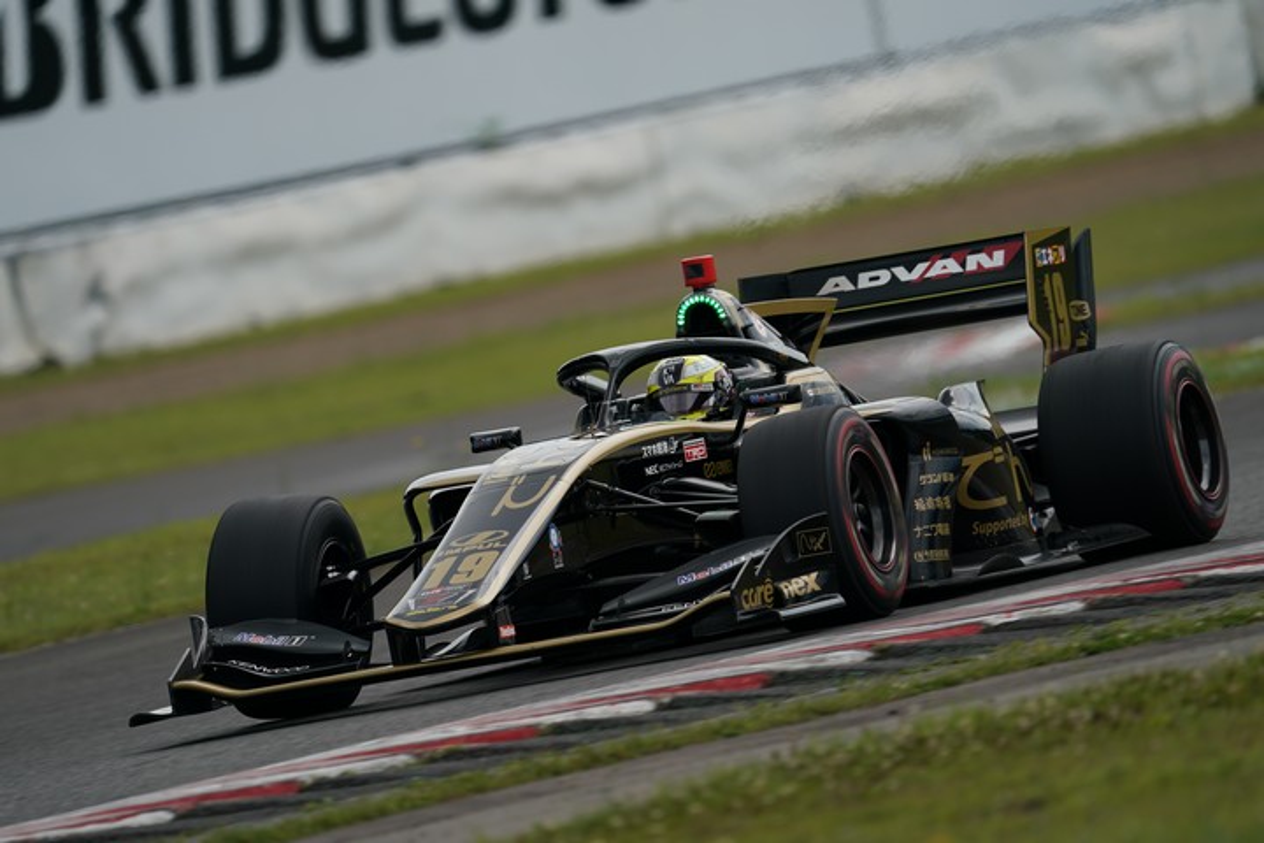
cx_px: 632
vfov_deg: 2.3
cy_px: 422
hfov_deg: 3.4
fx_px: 21065
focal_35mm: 600
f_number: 6.3
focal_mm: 600
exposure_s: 1/800
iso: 200
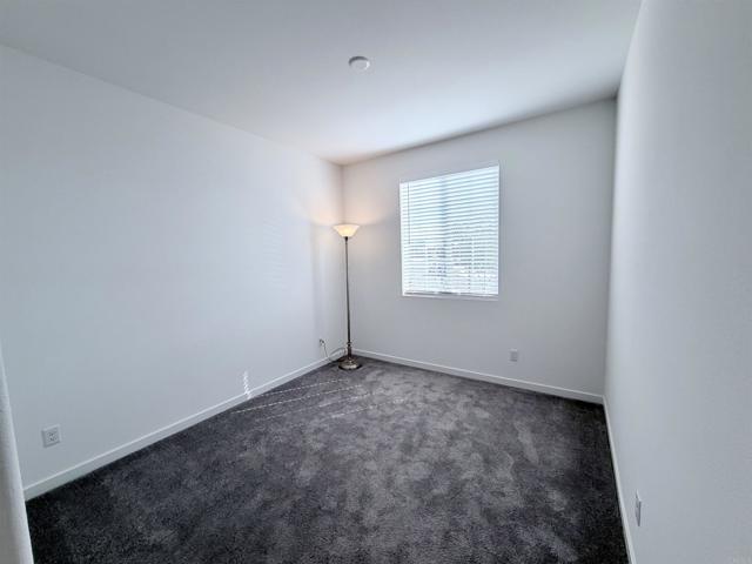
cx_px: 376
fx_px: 304
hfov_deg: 102.1
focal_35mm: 14
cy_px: 282
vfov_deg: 85.7
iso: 50
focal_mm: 2.22
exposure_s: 1/120
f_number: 2.2
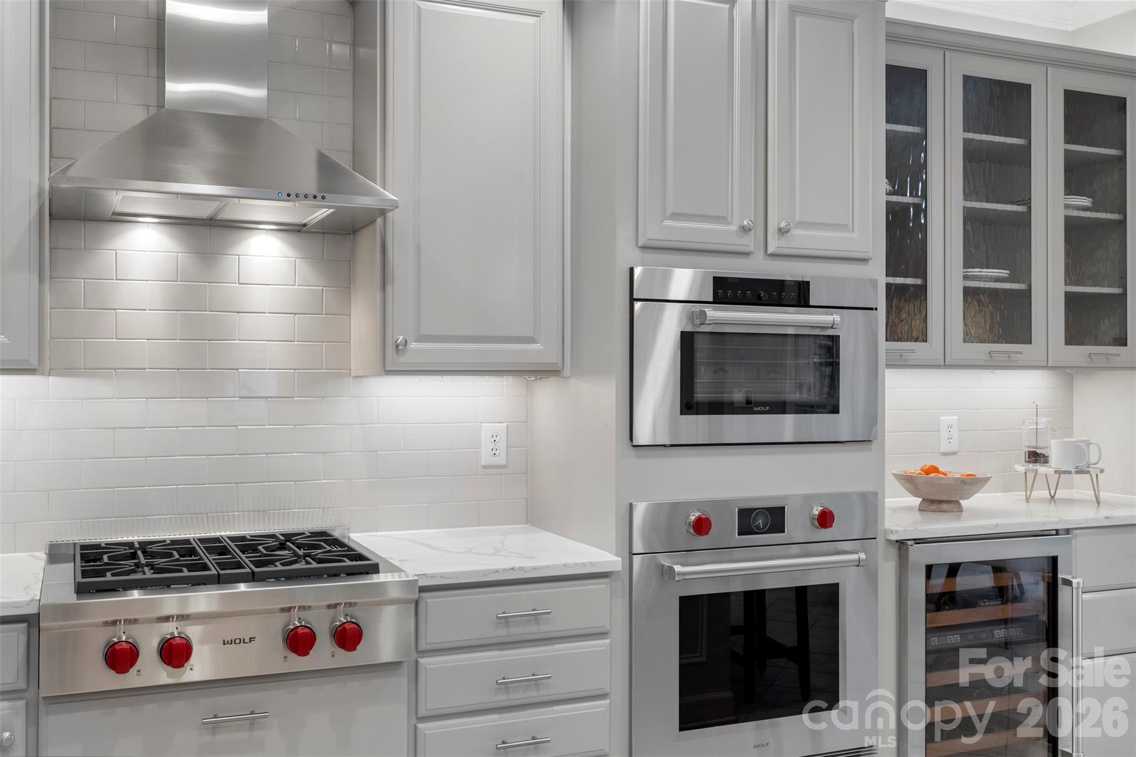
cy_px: 378
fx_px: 1104
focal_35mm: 35
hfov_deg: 54.4
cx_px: 568
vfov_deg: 37.8
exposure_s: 1/6
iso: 800
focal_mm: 35
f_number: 8
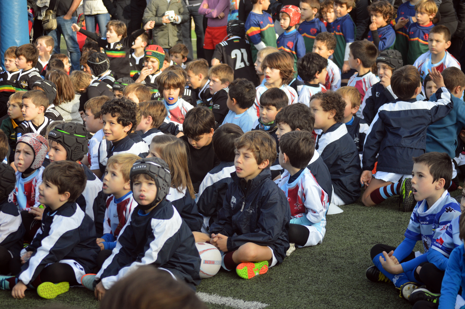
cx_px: 232
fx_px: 1065
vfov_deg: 16.5
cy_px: 154
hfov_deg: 24.6
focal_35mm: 82
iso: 400
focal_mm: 55
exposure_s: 1/800
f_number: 4
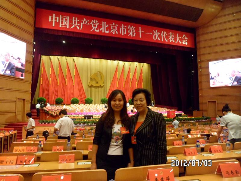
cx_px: 120
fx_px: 181
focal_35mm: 26
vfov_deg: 53.1
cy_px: 90
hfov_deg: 67.3
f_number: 3.3
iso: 400
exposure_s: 1/30
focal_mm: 4.9
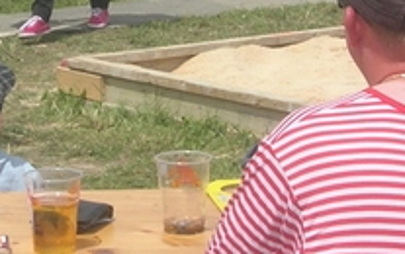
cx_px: 100
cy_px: -20
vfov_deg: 6.6
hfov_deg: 10.5
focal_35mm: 199
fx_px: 2199
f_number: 4.8
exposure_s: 1/820
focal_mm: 7.8
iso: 64
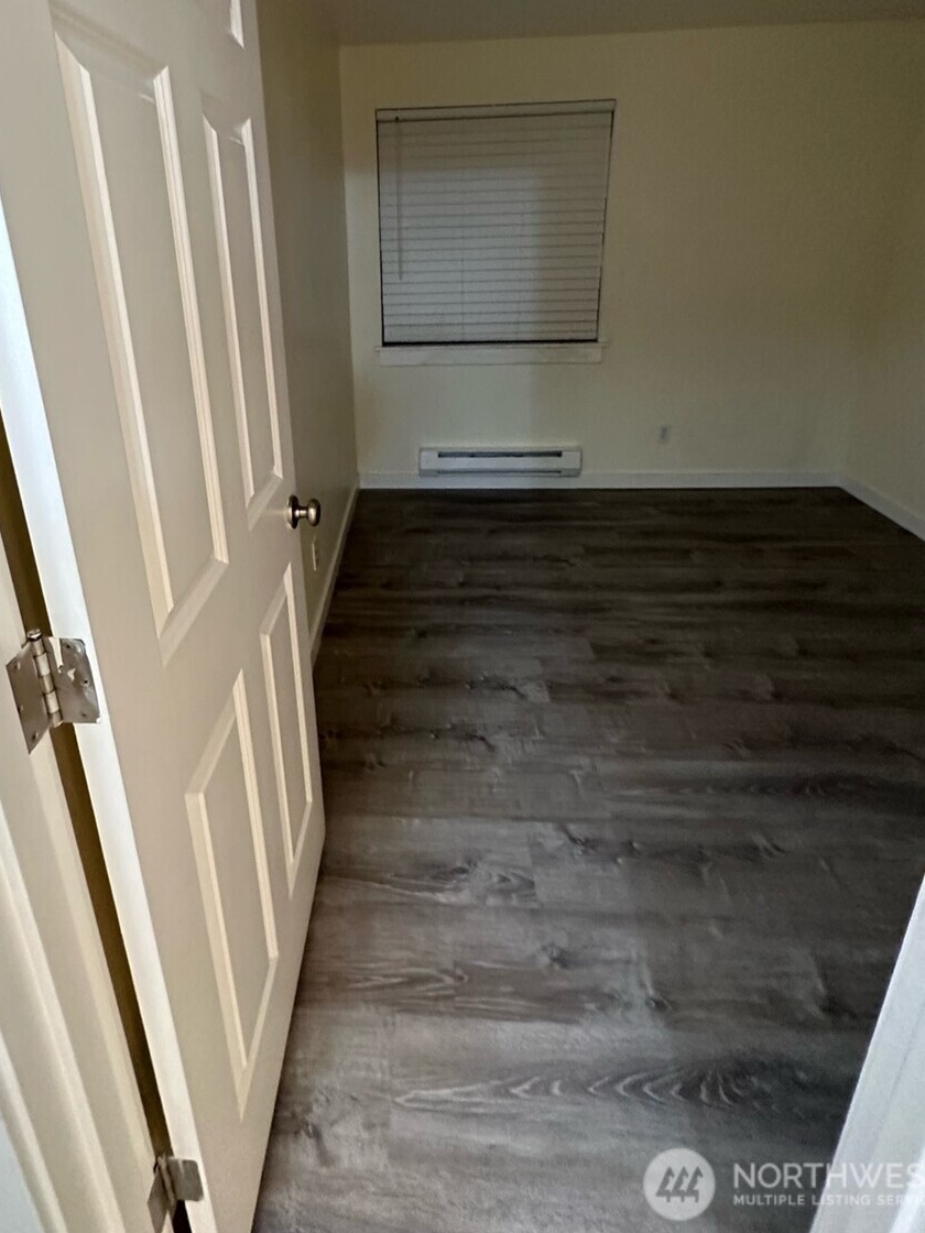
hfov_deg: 71.1
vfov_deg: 85.6
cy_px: 443
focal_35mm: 18
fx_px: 641
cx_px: 385
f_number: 2.2
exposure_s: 1/60
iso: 500
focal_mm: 2.22
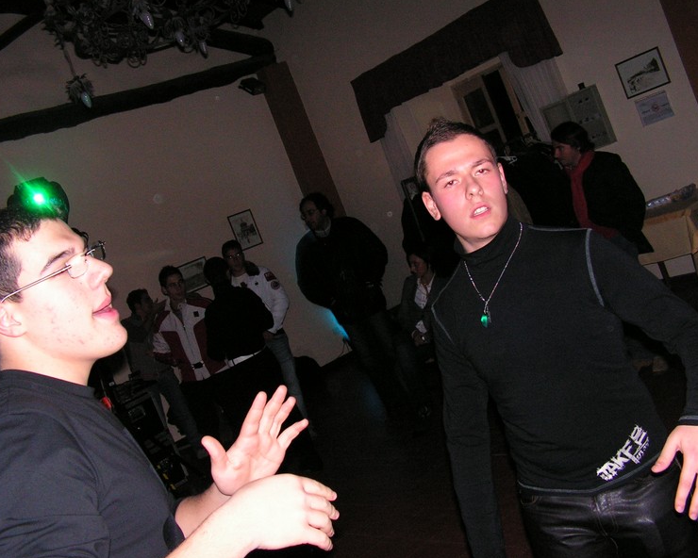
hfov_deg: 47.9
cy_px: 279
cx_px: 355
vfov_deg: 39.2
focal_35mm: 38
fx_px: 785
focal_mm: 6
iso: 200
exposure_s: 1/40
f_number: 3.2
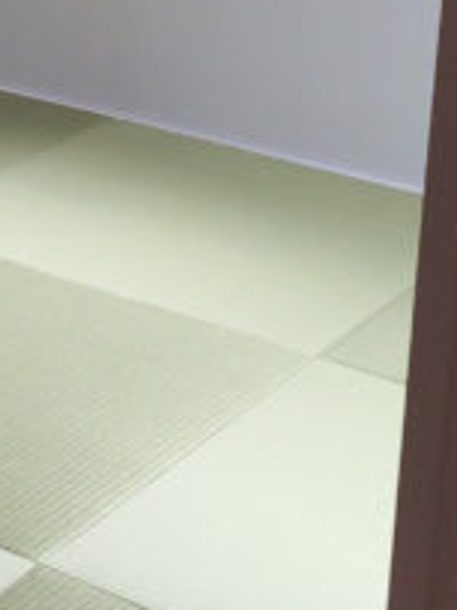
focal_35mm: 114
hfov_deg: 12.3
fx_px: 2007
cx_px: -260
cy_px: -63
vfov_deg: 16.7
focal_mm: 4.15
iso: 32
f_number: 2.2
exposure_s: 1/129
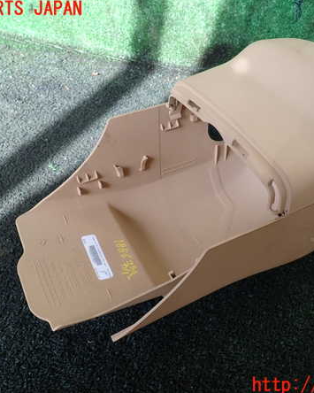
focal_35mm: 33
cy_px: 197
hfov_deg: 44.3
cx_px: 187
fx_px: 383
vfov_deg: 54.2
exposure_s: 1/100
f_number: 2.8
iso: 100
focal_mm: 4.5
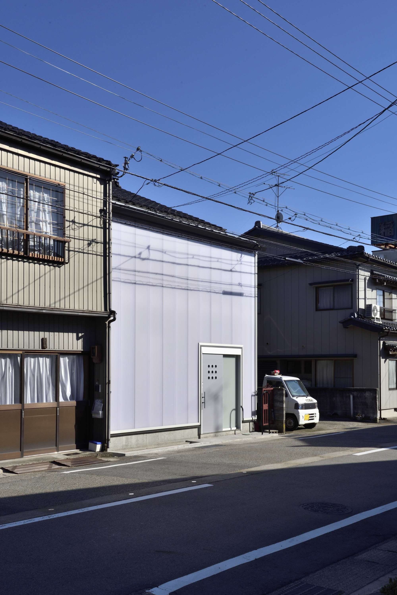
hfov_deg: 35.1
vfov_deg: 50.7
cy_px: 298
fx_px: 628
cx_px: 198
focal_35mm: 38
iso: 100
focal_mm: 38
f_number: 22
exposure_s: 1/160
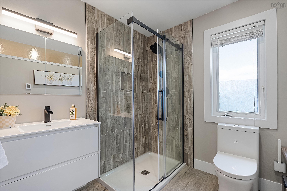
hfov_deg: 95.0
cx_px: 144
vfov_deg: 72.1
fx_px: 132
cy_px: 96
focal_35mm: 16
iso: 250
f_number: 8
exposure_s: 1/25
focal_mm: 16.5
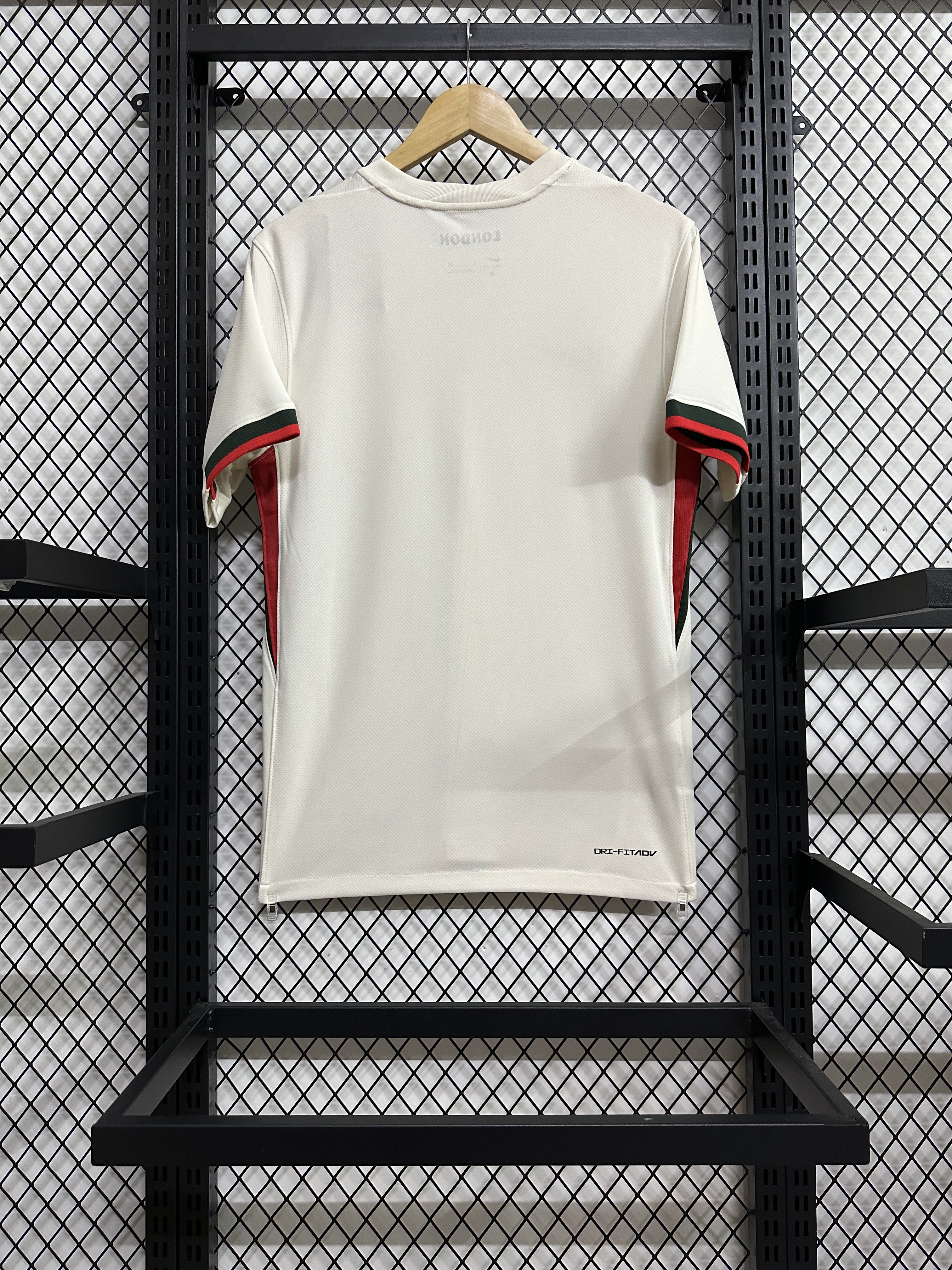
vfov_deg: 71.6
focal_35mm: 24
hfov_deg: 56.8
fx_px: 880
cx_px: 476
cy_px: 635
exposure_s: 1/50
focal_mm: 6.86
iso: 400
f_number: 1.78
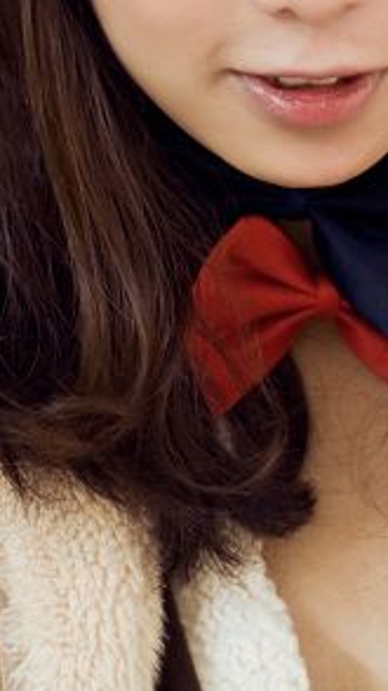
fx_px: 4507
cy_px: -47
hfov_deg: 4.9
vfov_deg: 8.7
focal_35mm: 246
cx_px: 288
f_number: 1.4
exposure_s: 1/45
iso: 400
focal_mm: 50
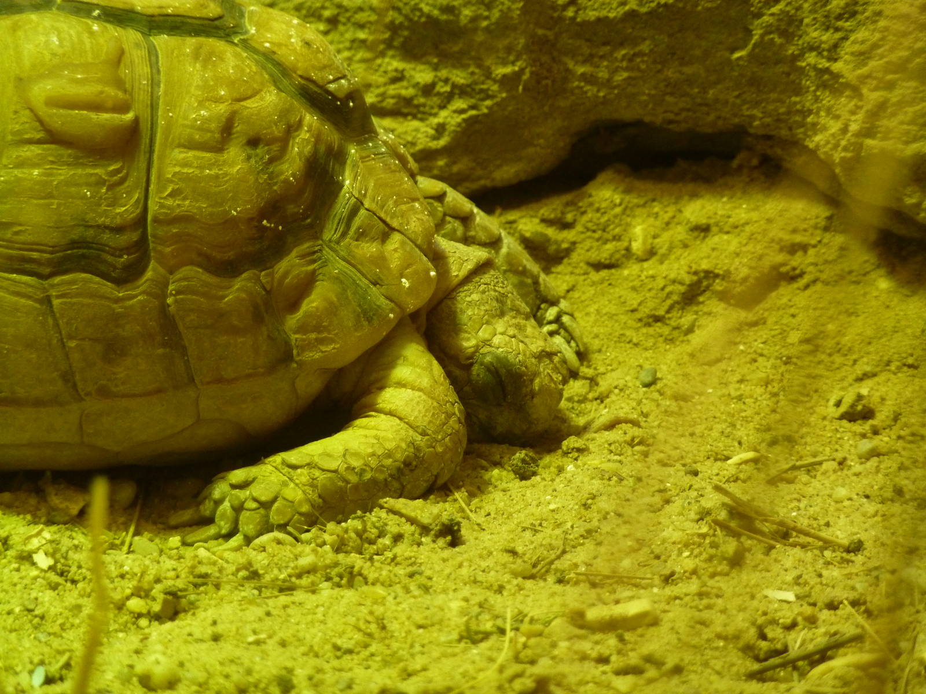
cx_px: 463
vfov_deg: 6.1
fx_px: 6474
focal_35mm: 242
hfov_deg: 8.2
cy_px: 347
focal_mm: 39.7
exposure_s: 1/40
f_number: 4.7
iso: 400
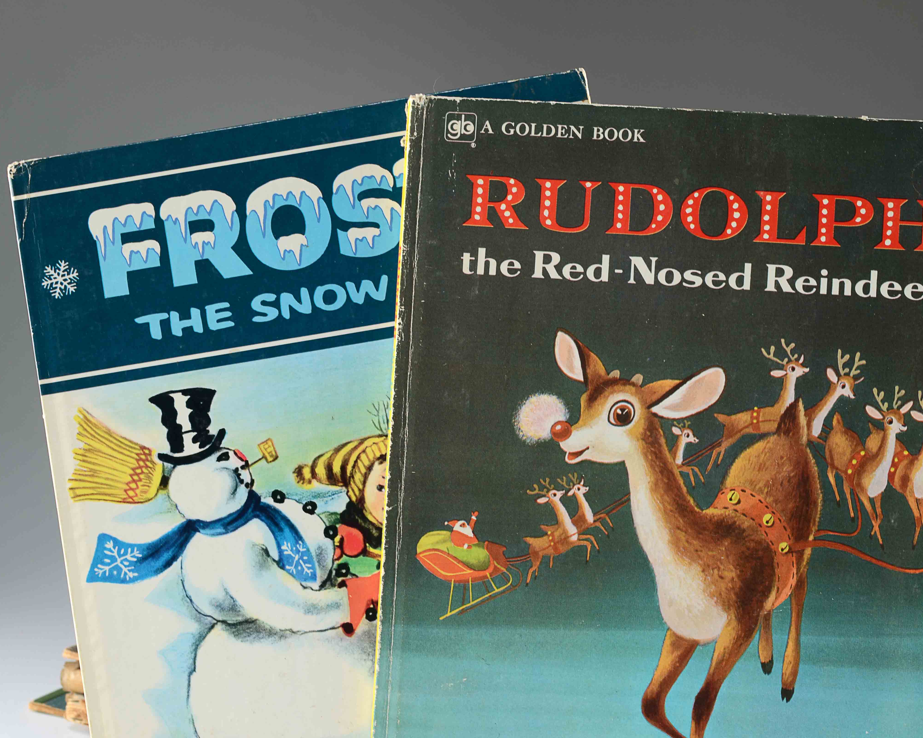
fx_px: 1503
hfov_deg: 34.1
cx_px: 496
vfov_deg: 27.6
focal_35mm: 55
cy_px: 372
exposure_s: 1/80
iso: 100
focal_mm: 32
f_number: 10
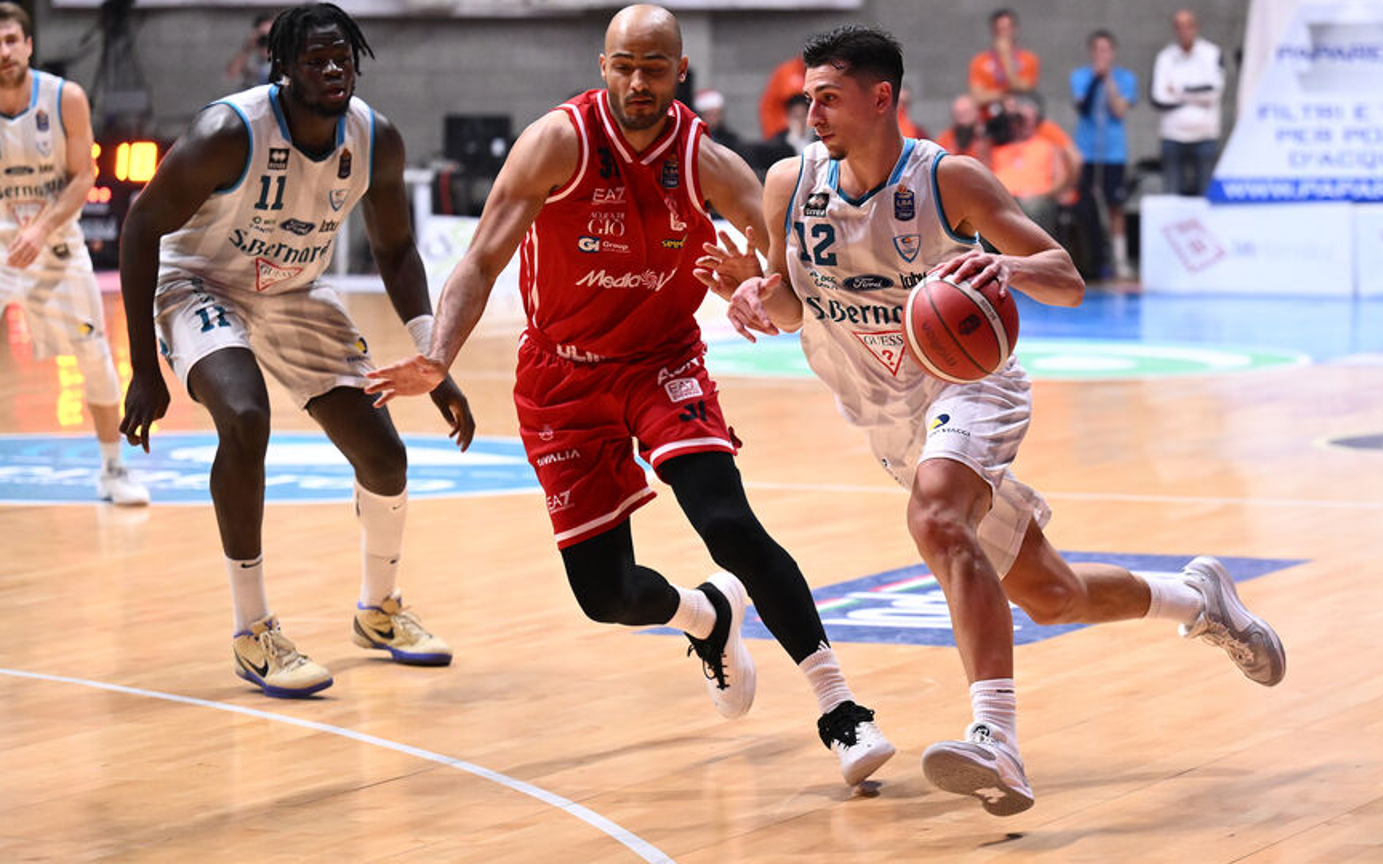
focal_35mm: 119
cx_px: 757
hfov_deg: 17.5
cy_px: 351
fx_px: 4485
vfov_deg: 11.0
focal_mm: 103
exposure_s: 1/1250
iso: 4000
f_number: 2.8
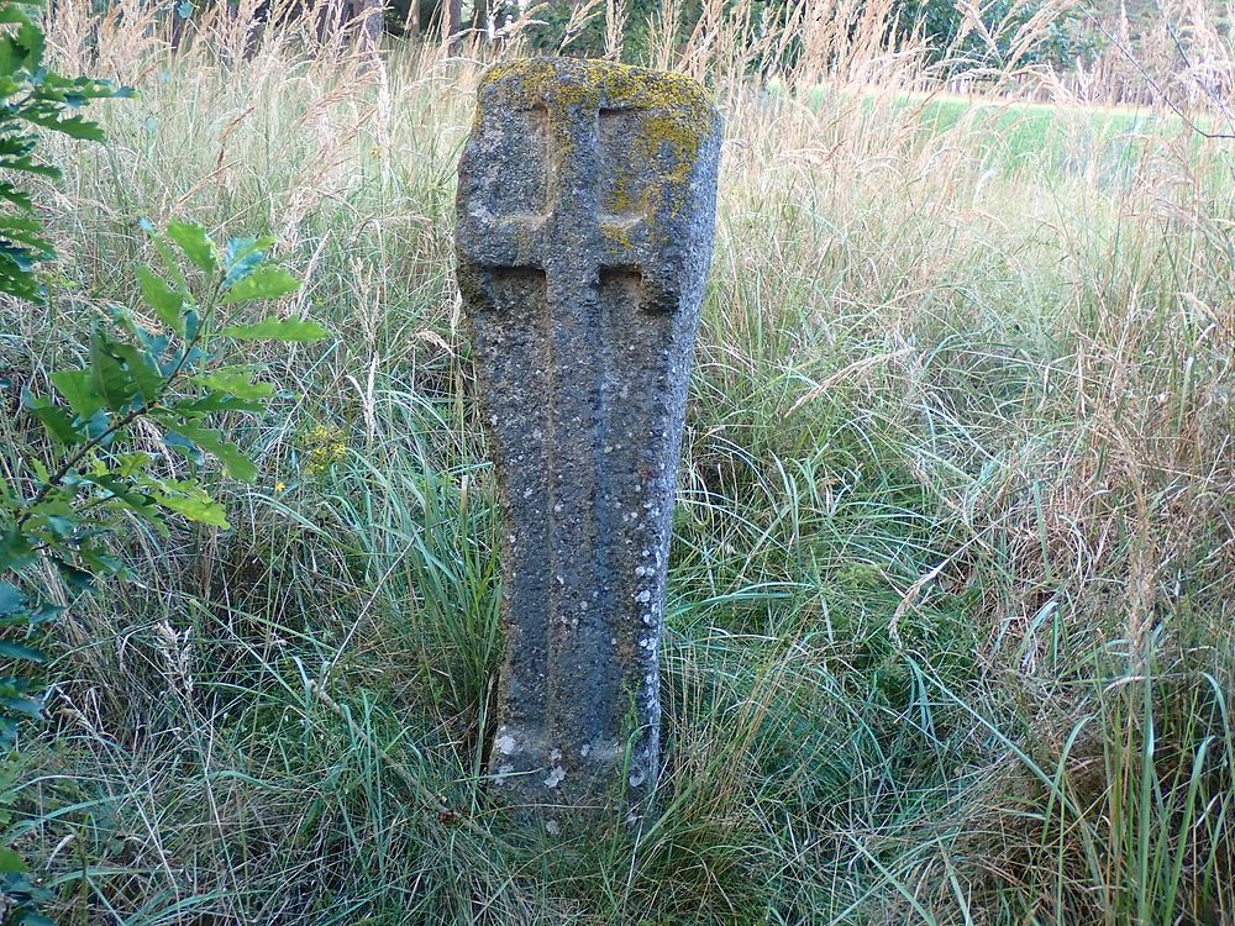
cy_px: 463
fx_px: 1677
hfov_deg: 40.4
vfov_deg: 30.9
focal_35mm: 47
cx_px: 618
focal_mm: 8.4
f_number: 3.1
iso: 200
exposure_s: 1/30
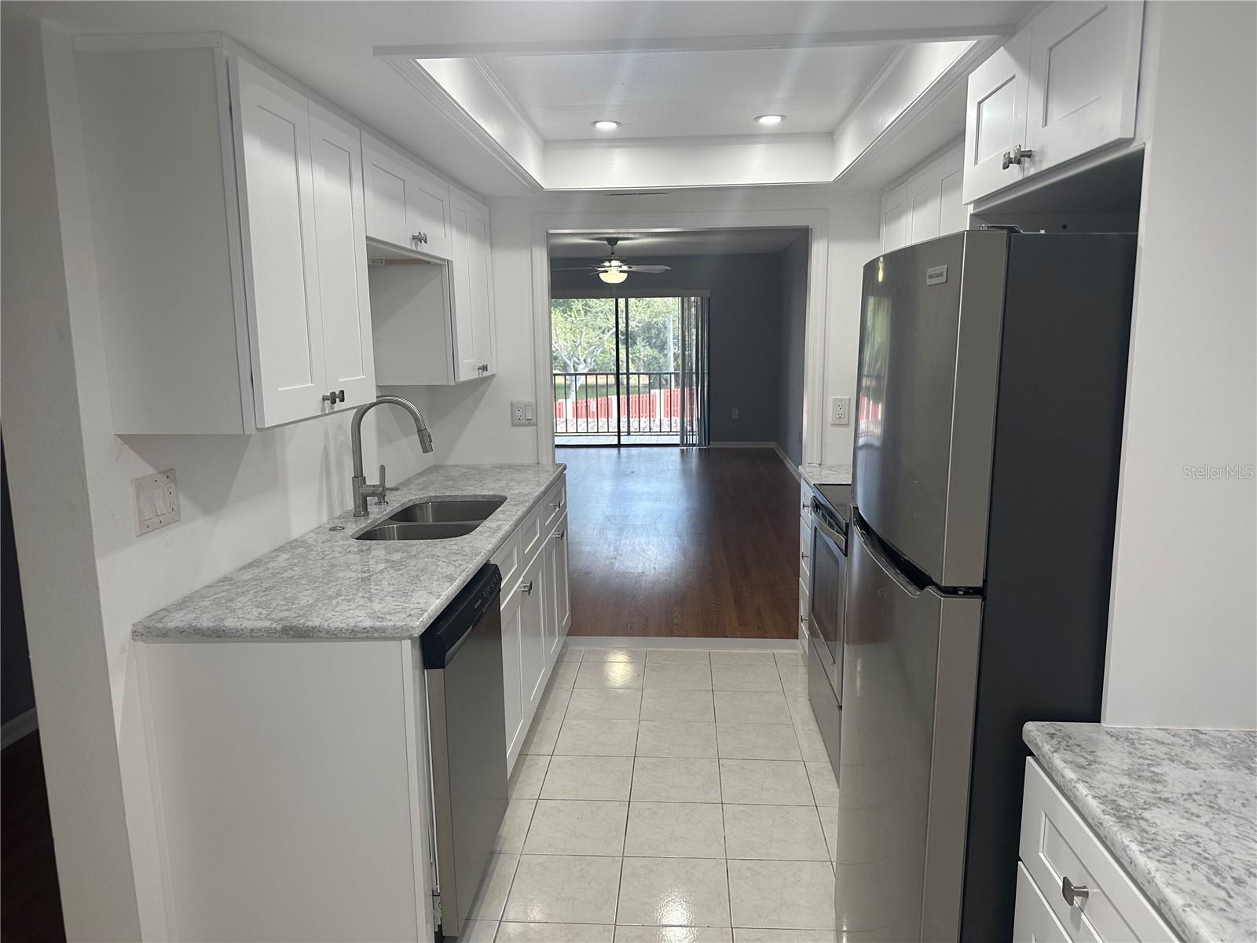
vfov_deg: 56.8
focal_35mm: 24
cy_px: 472
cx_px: 628
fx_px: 872
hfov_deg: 71.6
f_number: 1.78
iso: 100
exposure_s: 1/148
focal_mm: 6.86
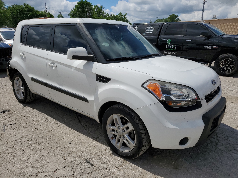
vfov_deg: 53.1
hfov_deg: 67.3
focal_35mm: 26
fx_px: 179
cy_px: 89
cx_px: 119
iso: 52
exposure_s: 1/10000
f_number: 1.5
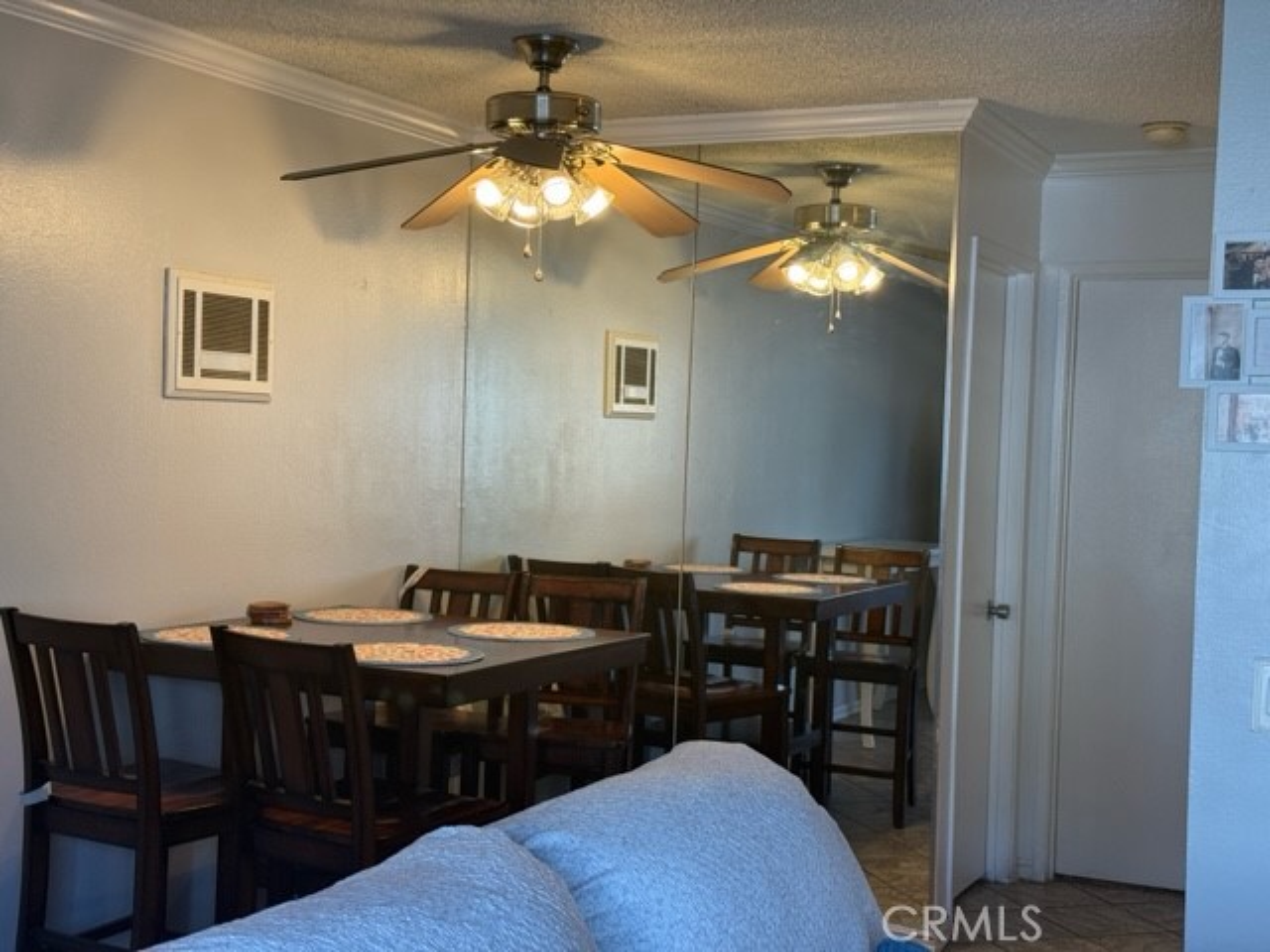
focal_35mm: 48
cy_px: 476
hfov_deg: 39.7
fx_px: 1761
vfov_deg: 30.3
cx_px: 635
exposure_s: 1/136
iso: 100
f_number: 1.78
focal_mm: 6.76
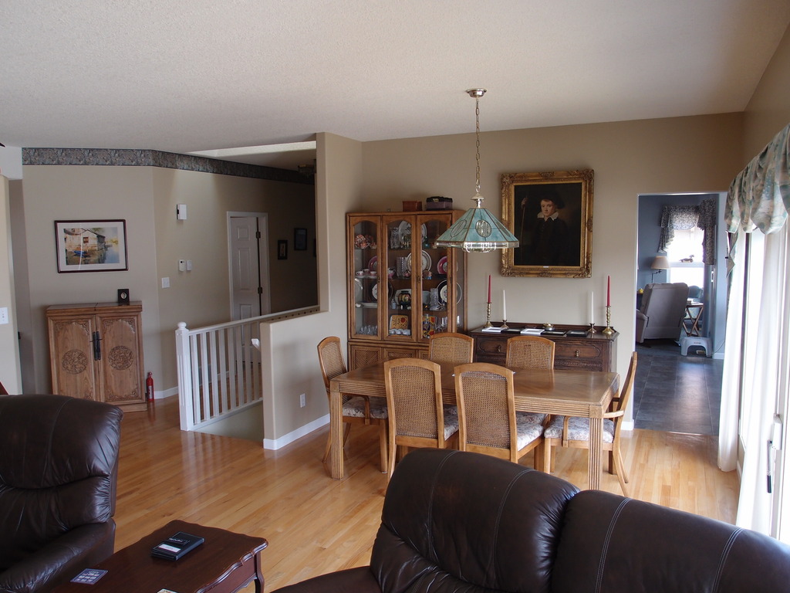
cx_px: 395
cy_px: 296
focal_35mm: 28
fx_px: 639
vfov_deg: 49.7
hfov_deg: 63.4
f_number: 2.2
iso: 100
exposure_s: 1/80
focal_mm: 6
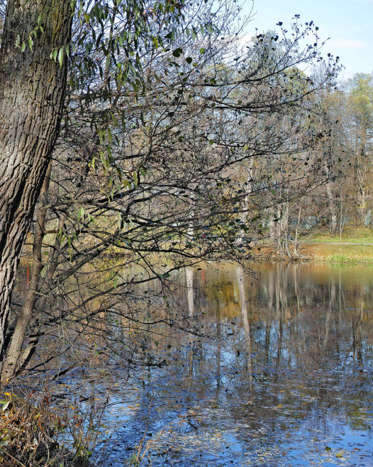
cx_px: 27
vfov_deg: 28.7
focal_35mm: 66
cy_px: 240
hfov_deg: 22.5
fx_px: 911
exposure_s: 1/160
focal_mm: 30
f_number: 4.5
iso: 100
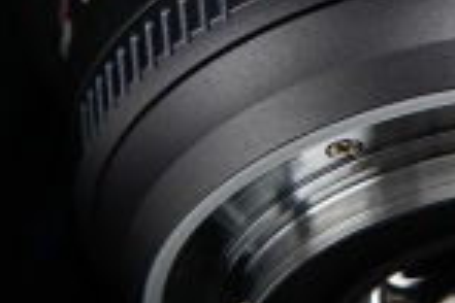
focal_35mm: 327
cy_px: -96
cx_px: 517
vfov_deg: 4.2
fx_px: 4133
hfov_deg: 6.3
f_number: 8
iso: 1600
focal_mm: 75
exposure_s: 1/125
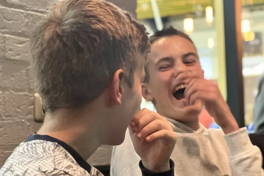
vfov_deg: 12.8
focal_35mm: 107
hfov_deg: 19.1
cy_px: 89
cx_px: 167
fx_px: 785
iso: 320
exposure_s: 1/20
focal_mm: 9
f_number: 2.8
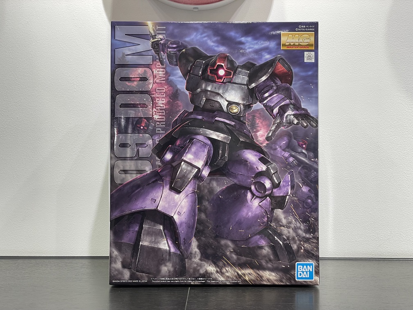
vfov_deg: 28.0
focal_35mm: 52
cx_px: 206
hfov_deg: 36.8
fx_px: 620
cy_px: 155
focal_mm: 6
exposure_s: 1/120
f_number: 2
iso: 125
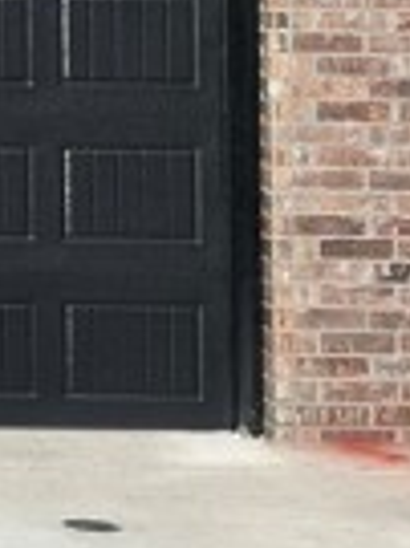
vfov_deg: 13.1
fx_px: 2341
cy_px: -53
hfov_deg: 8.8
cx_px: -654
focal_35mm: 148
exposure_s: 1/6211
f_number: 1.5
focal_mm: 5.7
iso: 50
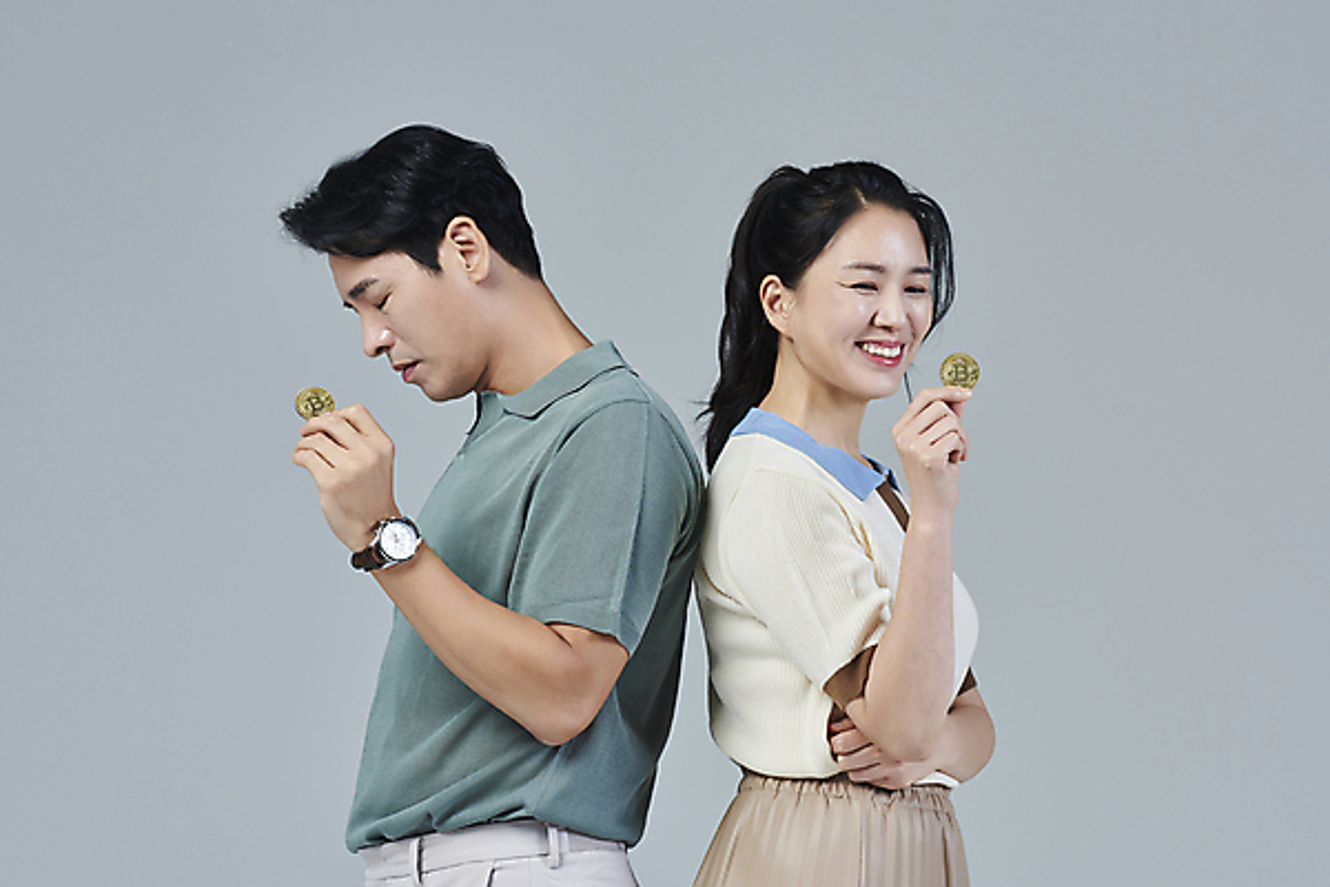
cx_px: 665
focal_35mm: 122
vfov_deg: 11.2
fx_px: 4507
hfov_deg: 16.8
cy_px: 444
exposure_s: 1/125
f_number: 14
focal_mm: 122
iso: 100
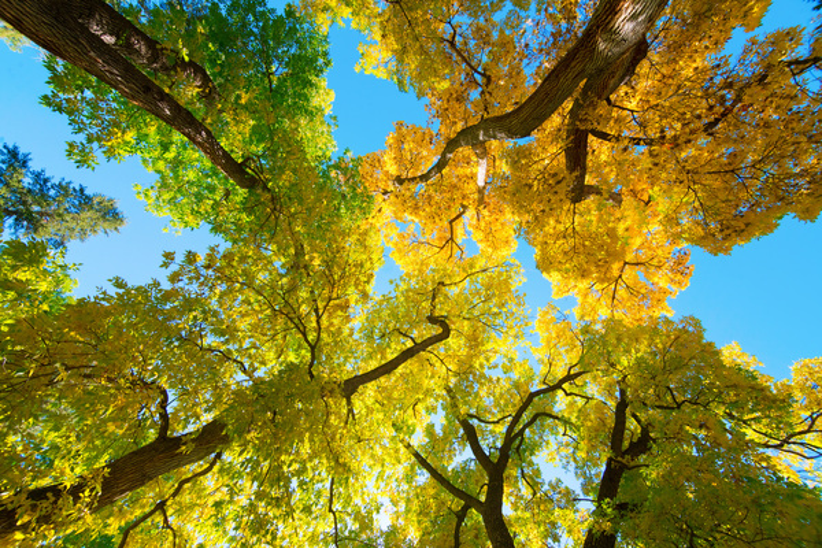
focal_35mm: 16
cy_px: 274
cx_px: 411
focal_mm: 16
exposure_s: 1/400
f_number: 11
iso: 1600
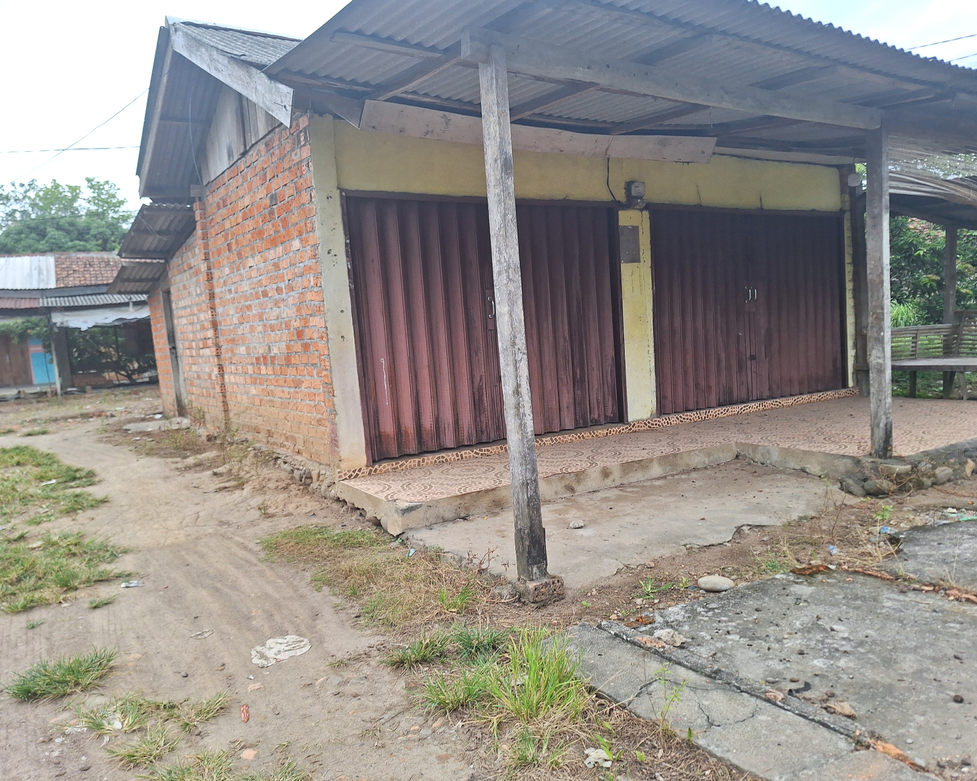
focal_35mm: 25
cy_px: 384
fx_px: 723
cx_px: 507
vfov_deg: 56.8
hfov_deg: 68.1
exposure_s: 1/1152
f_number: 1.8
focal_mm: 5.54
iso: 40
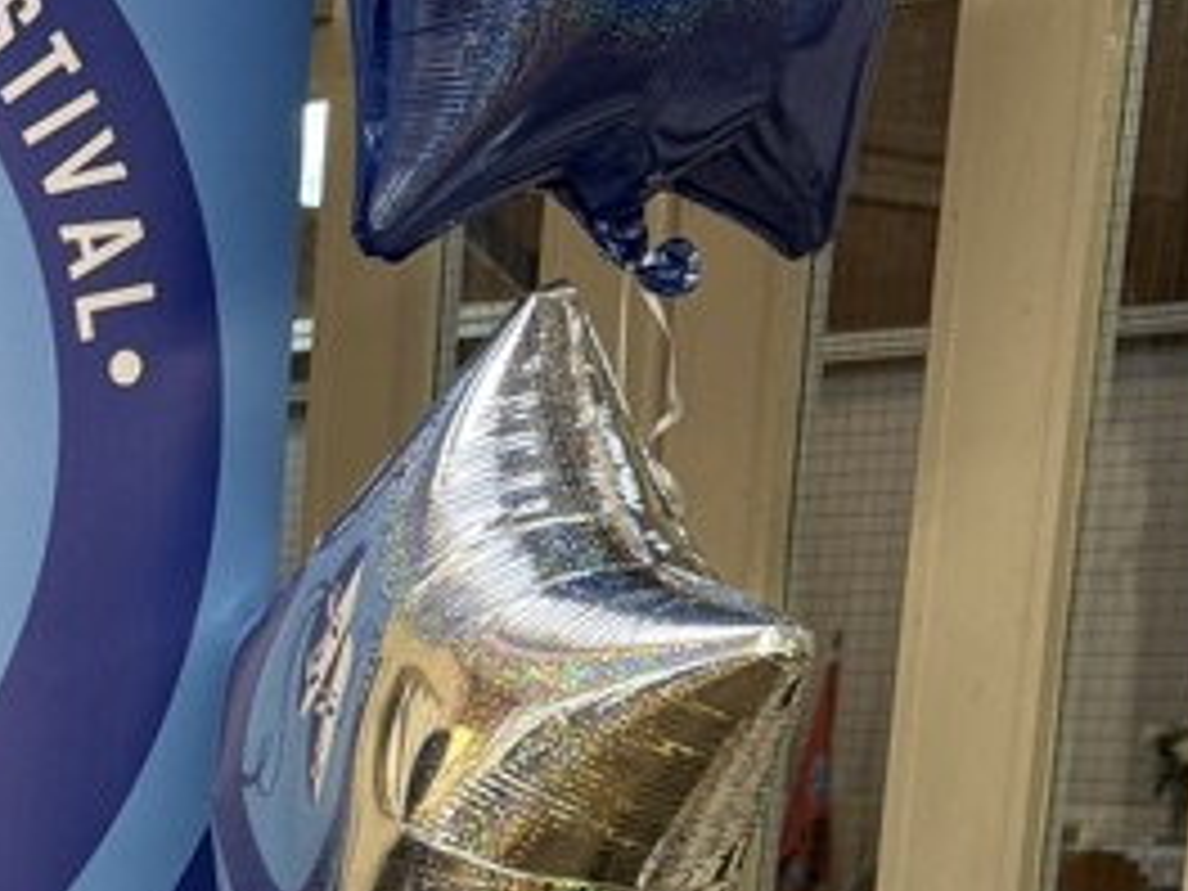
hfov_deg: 19.3
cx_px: -410
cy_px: 1503
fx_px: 3192
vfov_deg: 14.4
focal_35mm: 93
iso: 160
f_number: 1.78
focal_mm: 6.76
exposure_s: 1/50
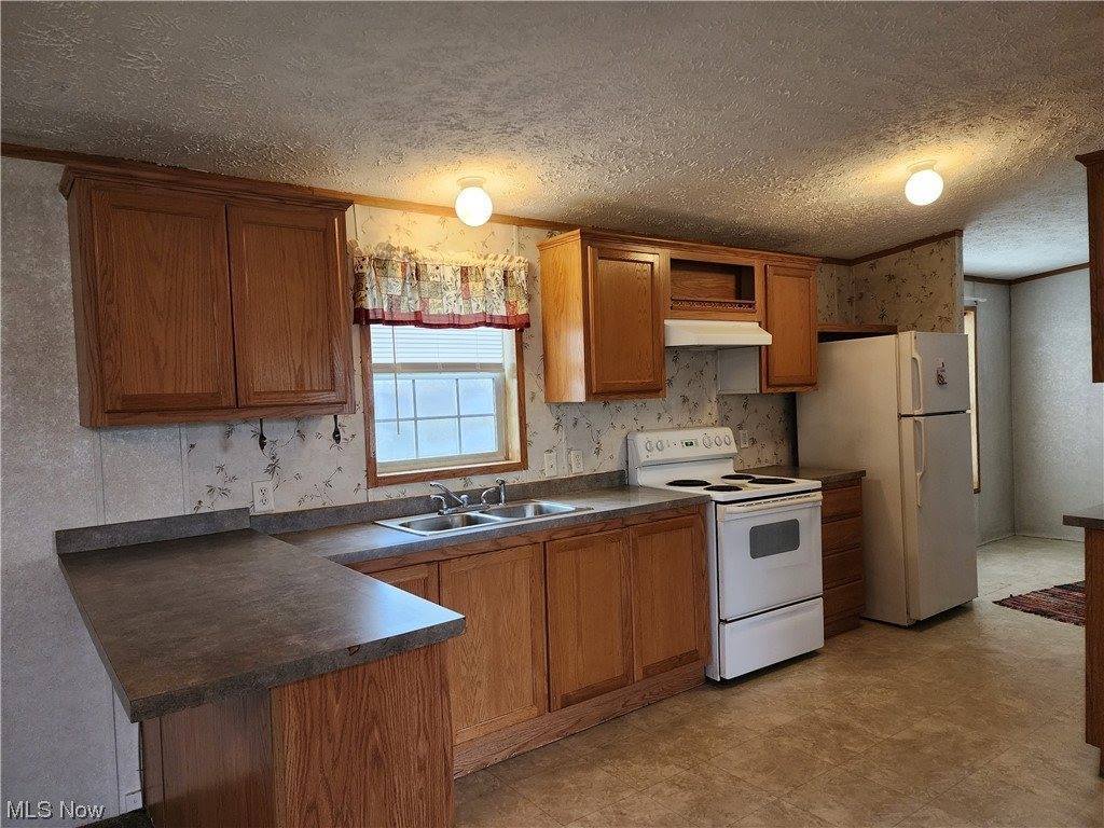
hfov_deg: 73.9
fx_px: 734
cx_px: 552
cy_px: 414
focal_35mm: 23
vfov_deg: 58.9
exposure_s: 1/120
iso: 250
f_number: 1.8
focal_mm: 6.4
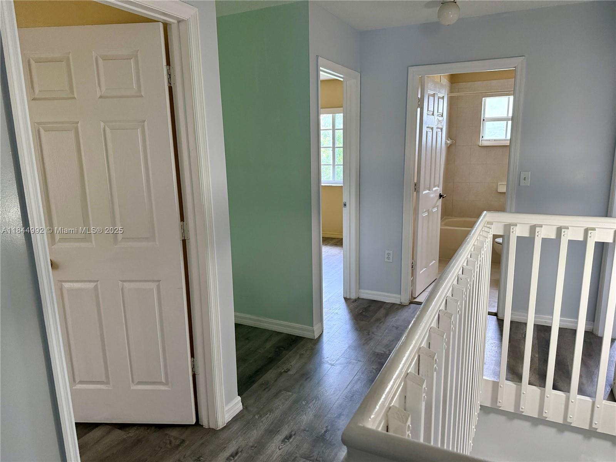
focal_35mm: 24
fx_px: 427
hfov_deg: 71.6
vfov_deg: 56.8
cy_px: 231
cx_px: 308
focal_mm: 6.76
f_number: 1.78
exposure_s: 1/60
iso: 320
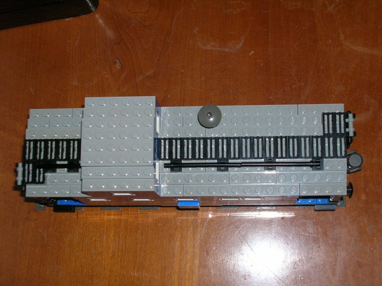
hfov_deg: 29.4
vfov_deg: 22.2
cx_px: 191
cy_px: 143
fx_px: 728
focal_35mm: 66
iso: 50
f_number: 3.8
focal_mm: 11
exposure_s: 1/60.1
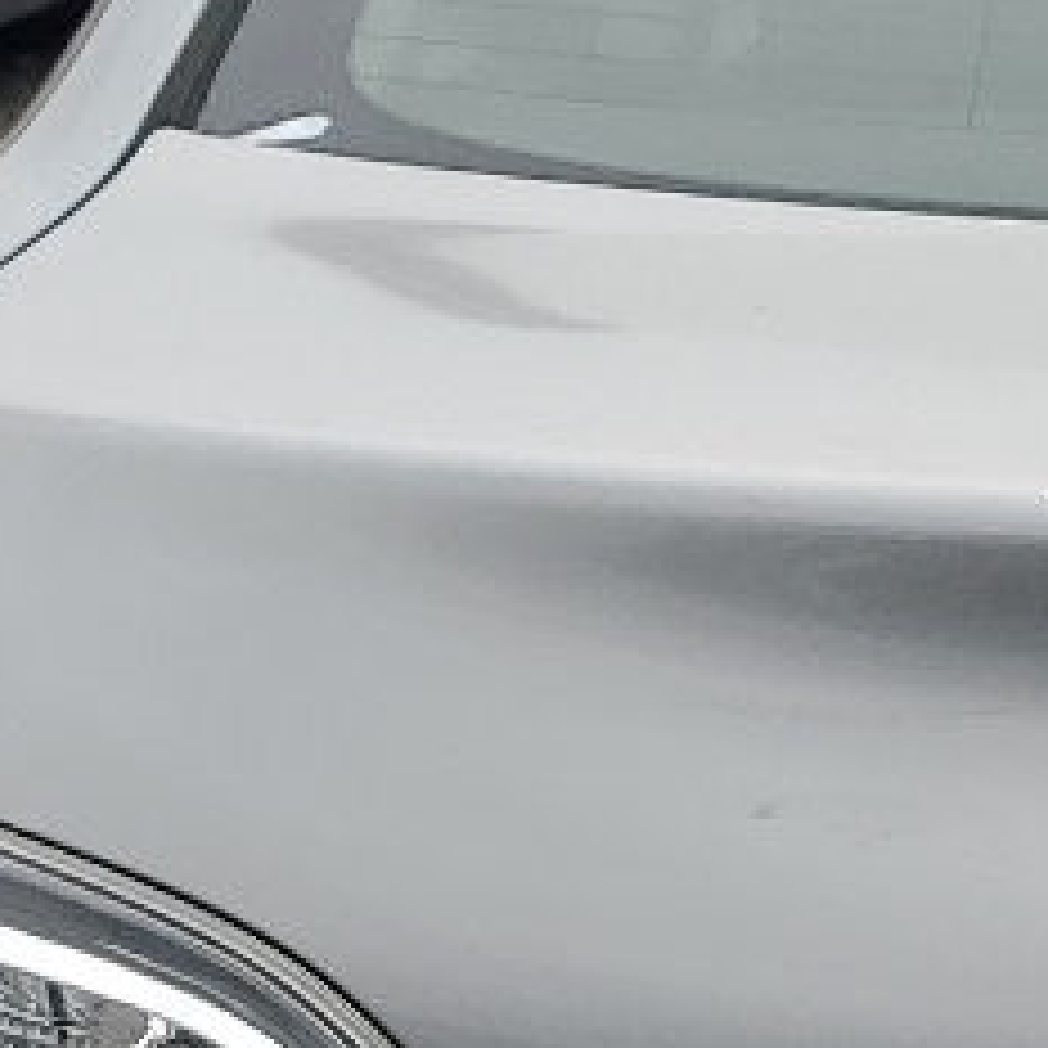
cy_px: 1097
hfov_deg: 10.5
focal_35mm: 158
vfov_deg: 10.9
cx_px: 1754
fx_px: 5412
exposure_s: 1/1667
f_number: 1.5
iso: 50
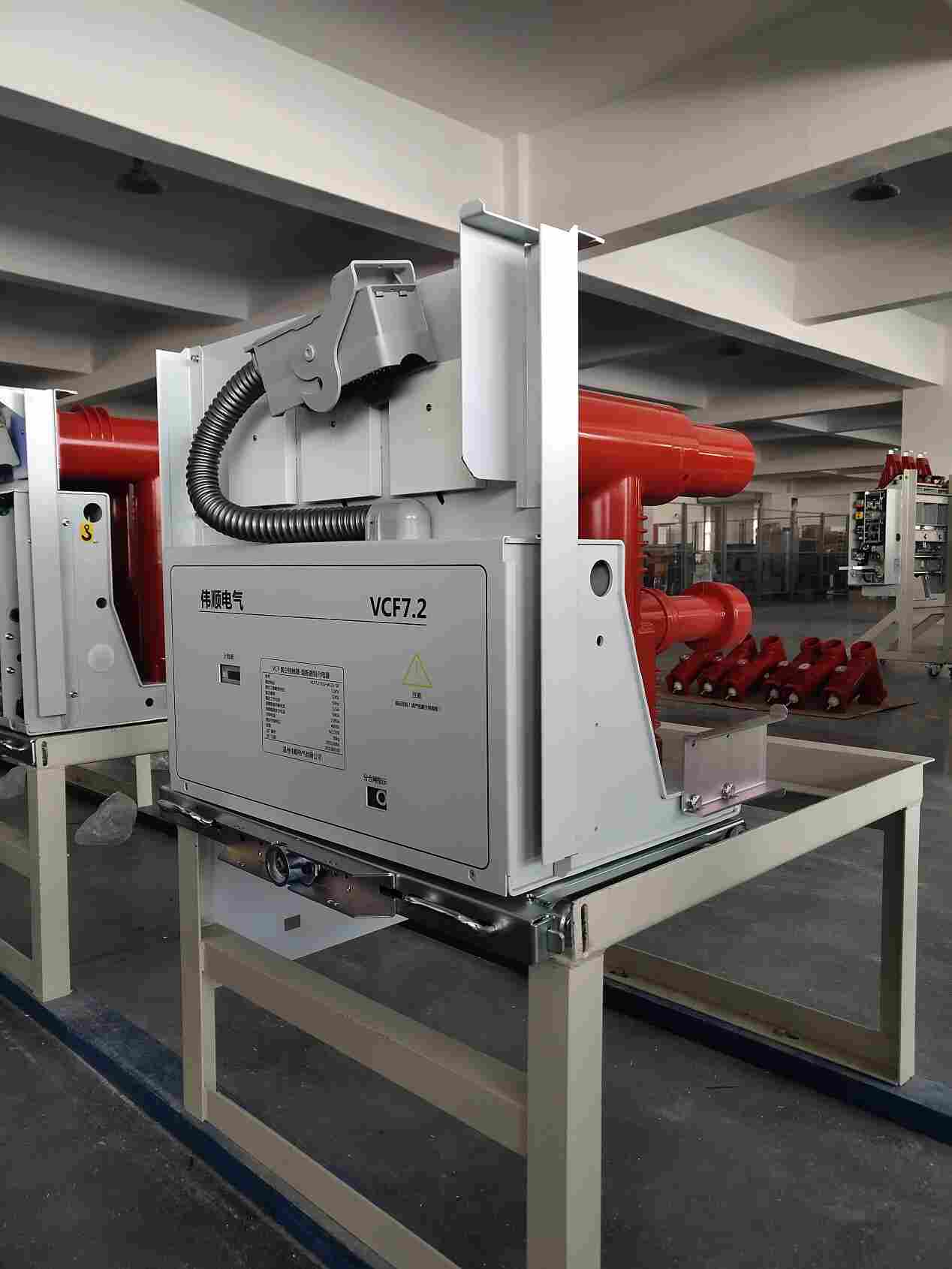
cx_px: 476
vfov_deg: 60.0
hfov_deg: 46.8
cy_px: 634
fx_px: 1100
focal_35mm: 30
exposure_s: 1/100
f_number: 1.8
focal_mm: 4.35
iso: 131
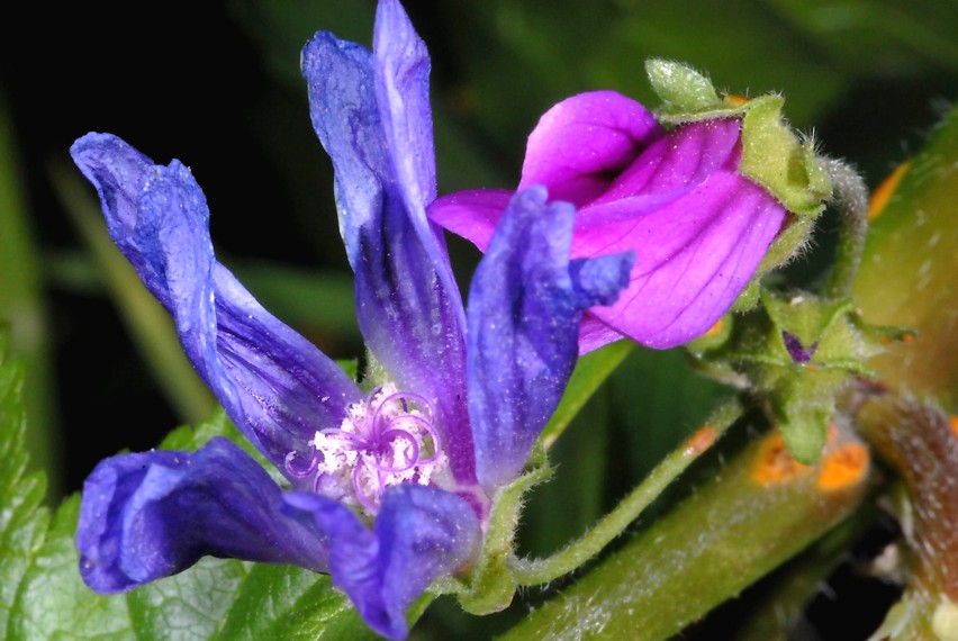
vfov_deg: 8.7
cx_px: 479
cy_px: 320
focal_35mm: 158
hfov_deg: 13.0
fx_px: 4195
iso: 400
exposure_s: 1/250
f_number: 22
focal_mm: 105
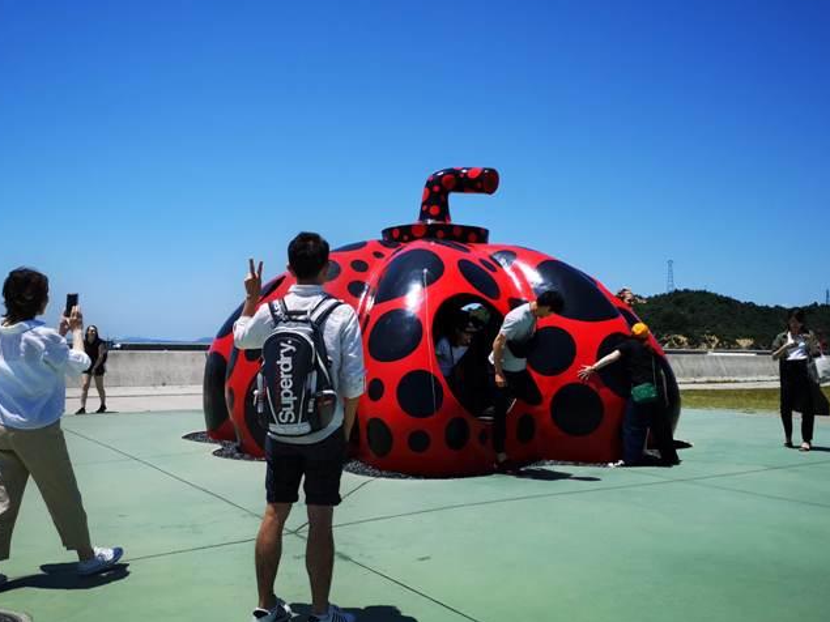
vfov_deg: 41.8
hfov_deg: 54.0
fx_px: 815
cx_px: 401
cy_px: 287
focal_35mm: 34
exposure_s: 1/2967
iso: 50
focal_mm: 3.95
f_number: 1.8
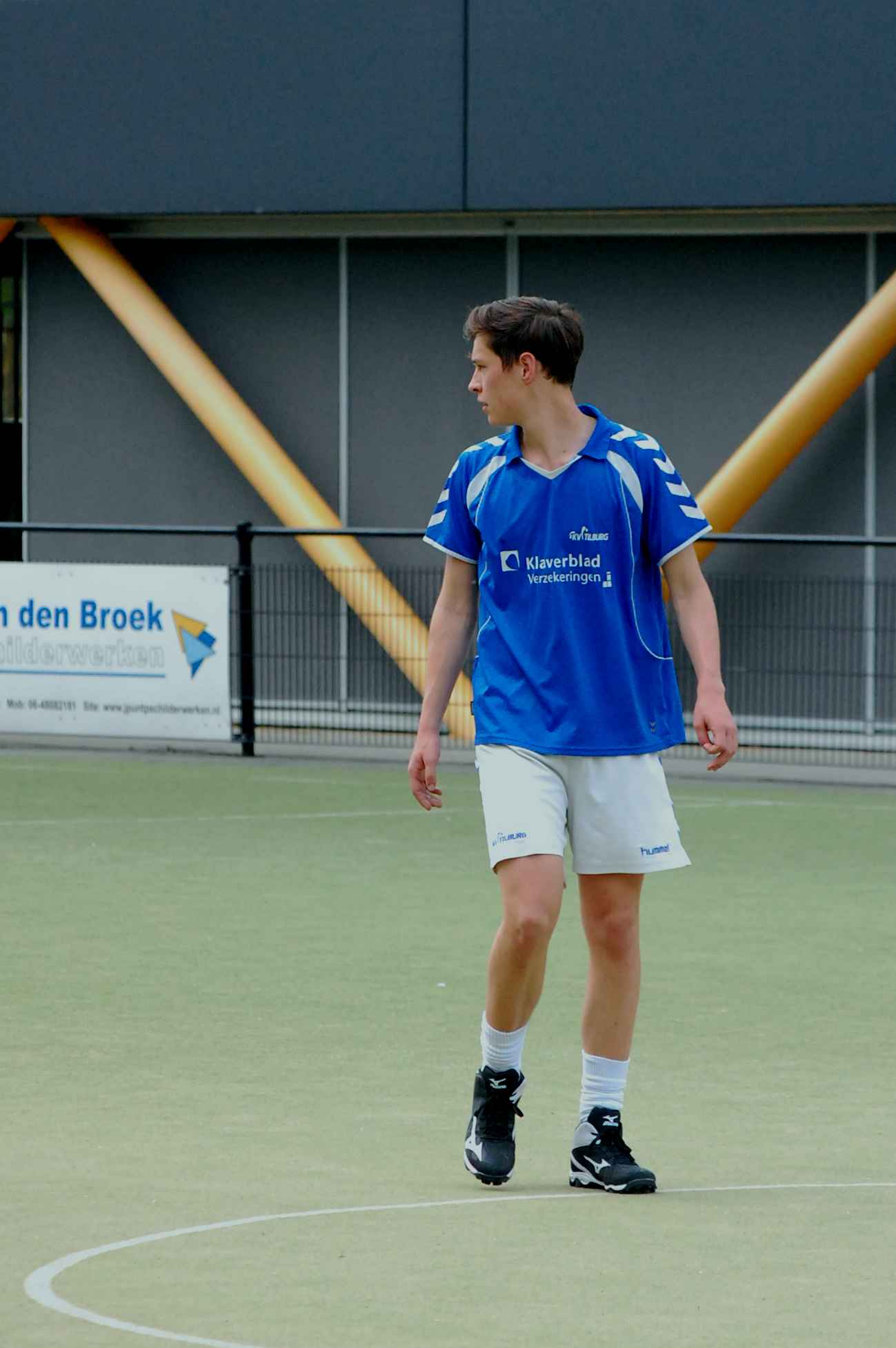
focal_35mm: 174
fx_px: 6508
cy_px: 674
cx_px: 448
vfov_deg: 11.8
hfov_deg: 7.9
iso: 1600
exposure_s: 1/1250
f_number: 7.1
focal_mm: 116
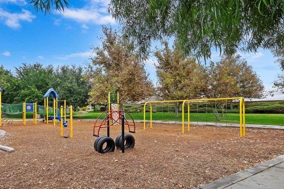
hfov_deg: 85.3
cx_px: 106
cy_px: 118
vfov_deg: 63.6
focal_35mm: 19
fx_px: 150
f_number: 14
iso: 500
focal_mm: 14
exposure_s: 1/125
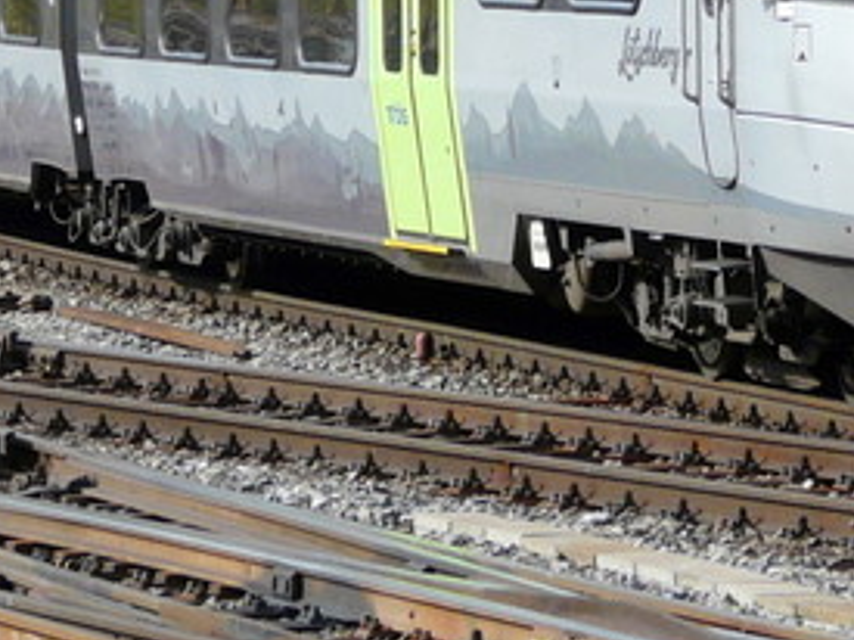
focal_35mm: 360
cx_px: 671
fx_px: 8878
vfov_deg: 4.1
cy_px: -118
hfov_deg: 5.5
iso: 100
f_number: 4
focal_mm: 16.2
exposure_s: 1/320
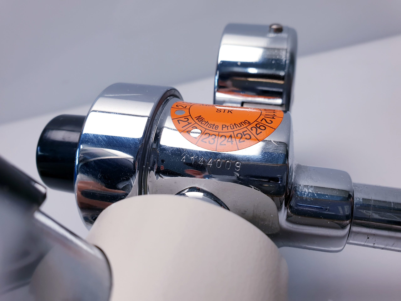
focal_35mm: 26
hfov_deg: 67.3
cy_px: 150
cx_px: 200
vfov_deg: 53.1
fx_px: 301
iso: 64
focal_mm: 4.3
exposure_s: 1/100
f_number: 2.4
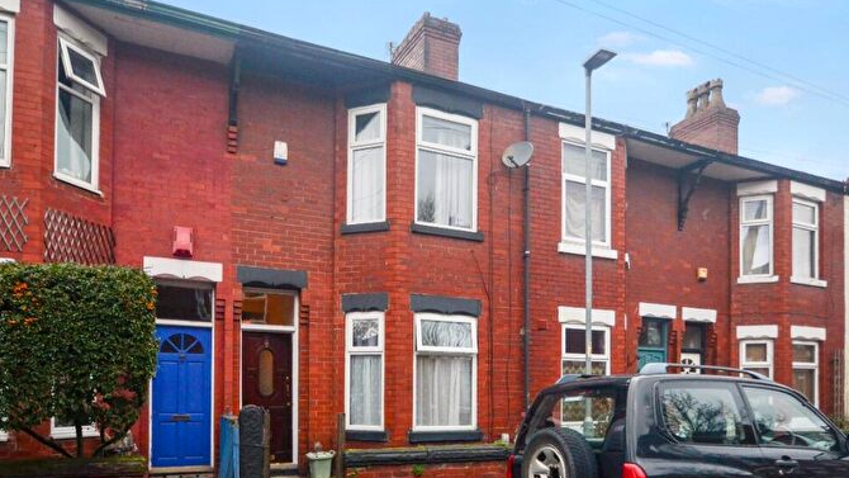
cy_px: 263
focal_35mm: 23
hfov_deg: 78.7
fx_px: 518
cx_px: 421
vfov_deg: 49.4
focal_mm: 14
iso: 400
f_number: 4
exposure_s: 1/1000
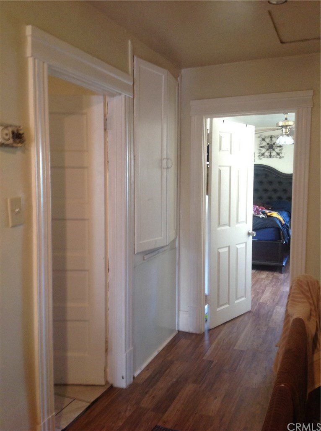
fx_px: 434
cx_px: 160
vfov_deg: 52.7
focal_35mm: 35
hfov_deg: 40.6
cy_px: 216
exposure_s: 1/15
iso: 160
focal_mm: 4.28
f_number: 2.4
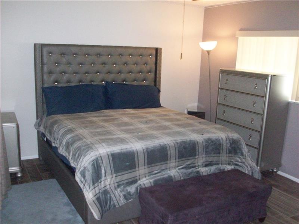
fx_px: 294
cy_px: 112
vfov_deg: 41.8
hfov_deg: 54.0
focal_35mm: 34
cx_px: 150
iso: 320
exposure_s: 1/60
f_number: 2.8
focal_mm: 5.7
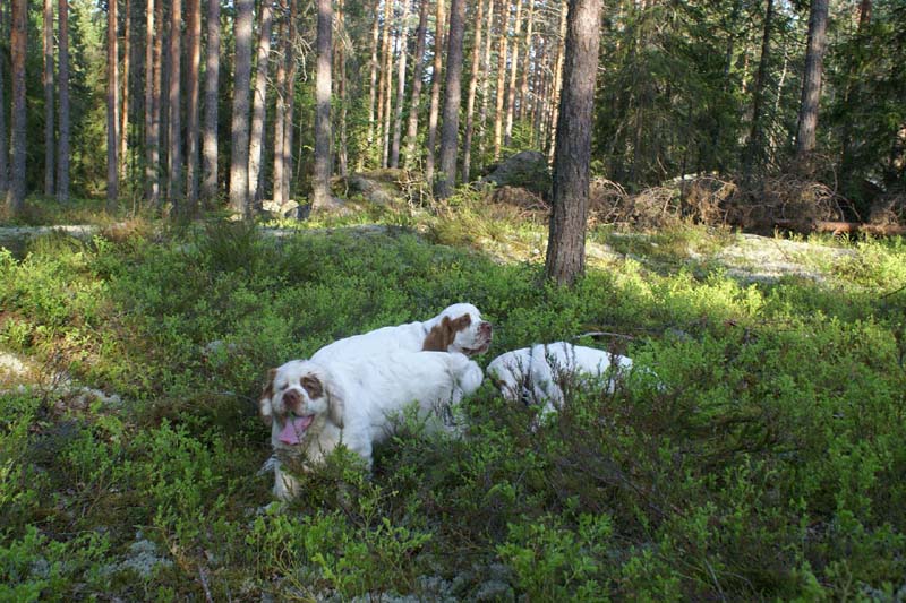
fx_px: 755
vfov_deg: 43.6
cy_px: 302
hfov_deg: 61.9
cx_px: 453
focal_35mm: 30
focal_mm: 20
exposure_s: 1/50
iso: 100
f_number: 5.6
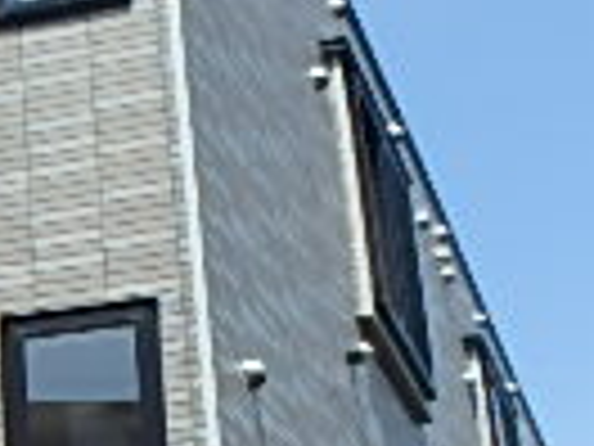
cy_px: 599
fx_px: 1750
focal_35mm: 102
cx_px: -310
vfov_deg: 13.9
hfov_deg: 17.3
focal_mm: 3.7
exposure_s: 1/400
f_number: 6
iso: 125
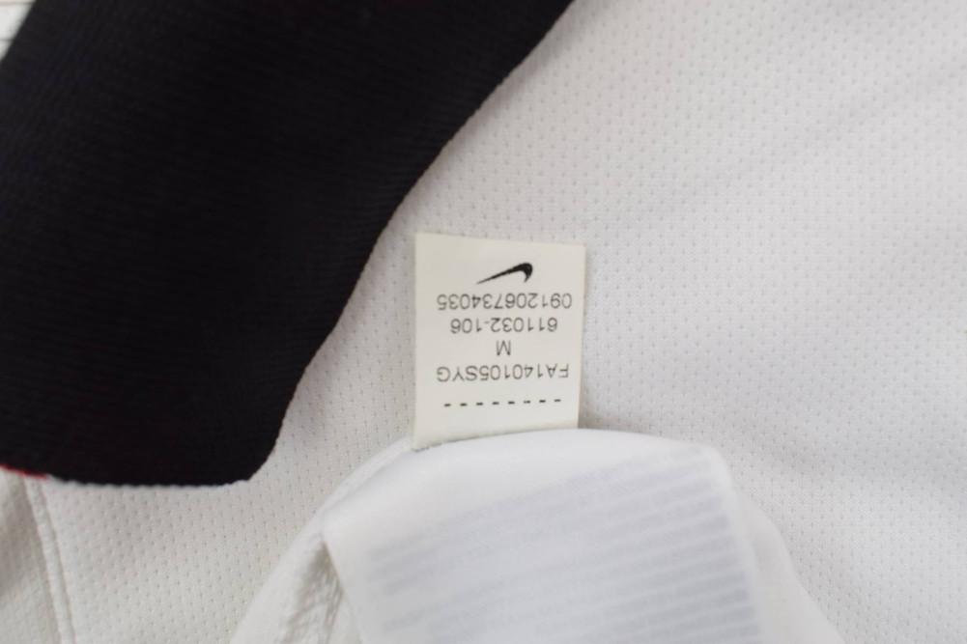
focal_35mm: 34
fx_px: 926
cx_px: 484
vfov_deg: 38.3
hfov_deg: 55.1
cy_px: 322
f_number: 10
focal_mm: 23
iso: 400
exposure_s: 1/60
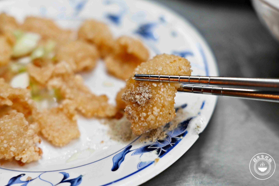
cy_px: 94
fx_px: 589
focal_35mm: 76
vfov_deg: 17.9
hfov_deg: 26.7
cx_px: 141
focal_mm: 50
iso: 560
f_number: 2.5
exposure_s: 1/160
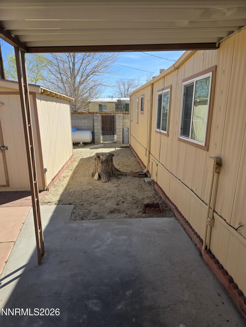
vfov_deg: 73.9
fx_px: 218
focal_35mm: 23
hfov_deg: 58.9
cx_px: 123
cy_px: 164
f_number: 1.7
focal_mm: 6.3
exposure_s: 1/4333
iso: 80
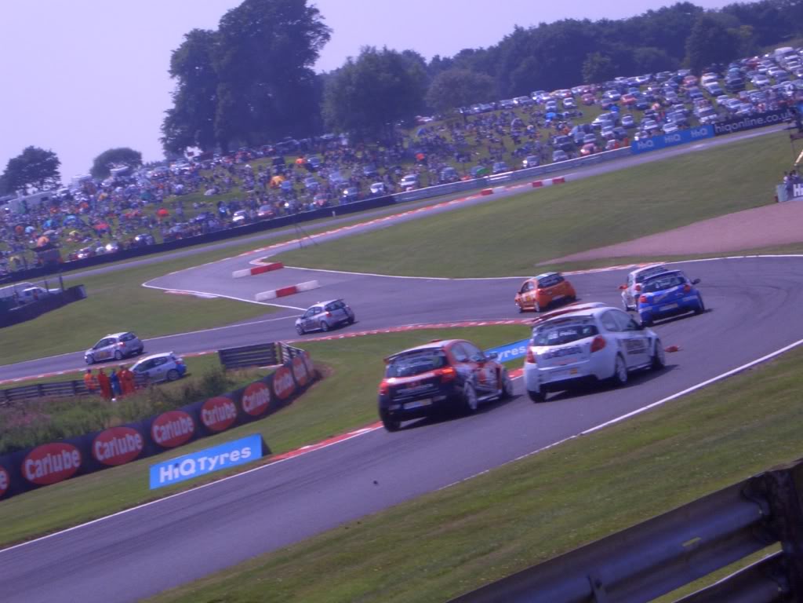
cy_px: 302
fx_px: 2366
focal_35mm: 102
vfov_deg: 14.5
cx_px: 402
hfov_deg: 19.3
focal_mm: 13.5
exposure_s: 1/320
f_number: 6.6
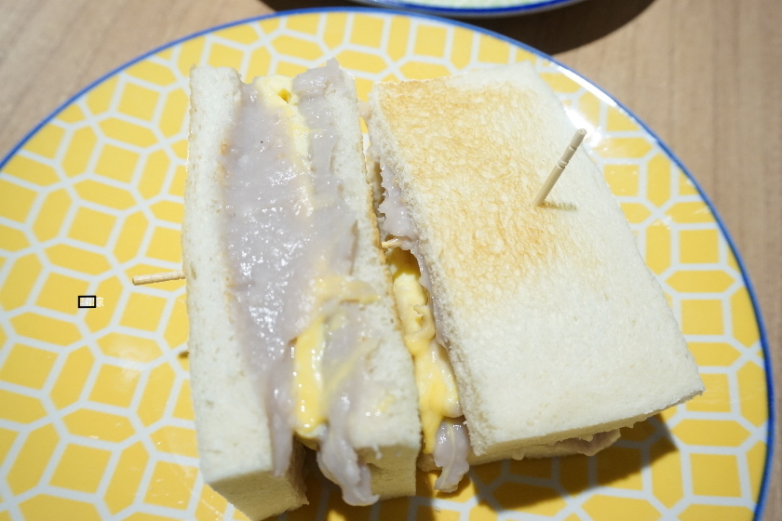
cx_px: 391
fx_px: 684
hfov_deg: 59.5
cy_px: 260
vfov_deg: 41.7
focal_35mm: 32
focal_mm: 21
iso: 1000
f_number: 5.6
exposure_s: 1/80
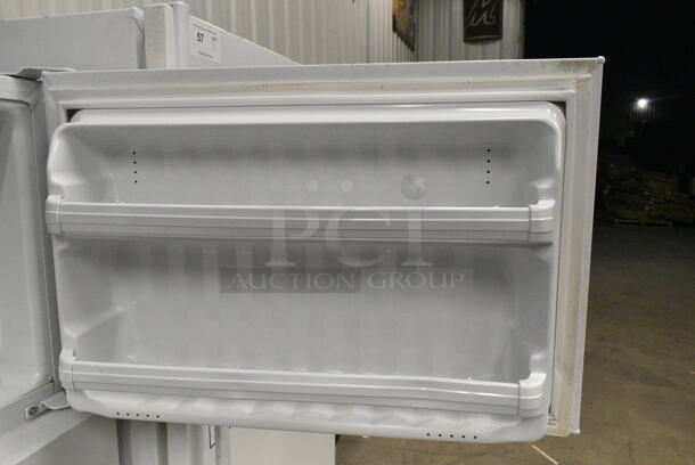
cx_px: 348
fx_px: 522
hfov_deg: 67.3
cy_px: 232
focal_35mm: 27
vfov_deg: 48.0
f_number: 8
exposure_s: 1/250
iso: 6400
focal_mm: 18
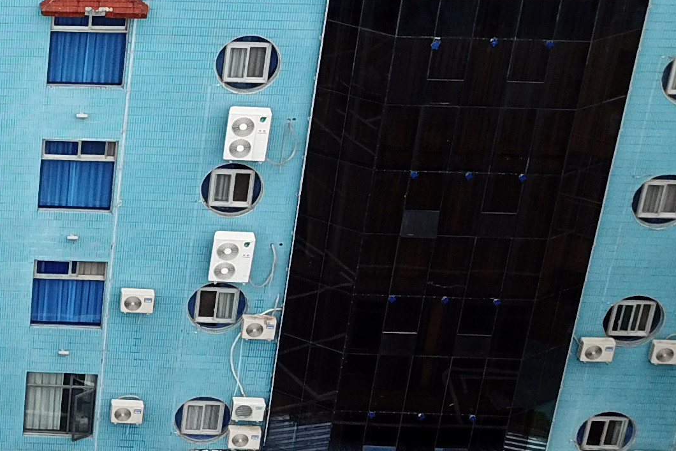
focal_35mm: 102
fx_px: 1915
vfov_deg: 13.4
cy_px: 173
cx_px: -201
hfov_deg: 18.6
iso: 100
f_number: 2.2
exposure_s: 1/976
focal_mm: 4.7
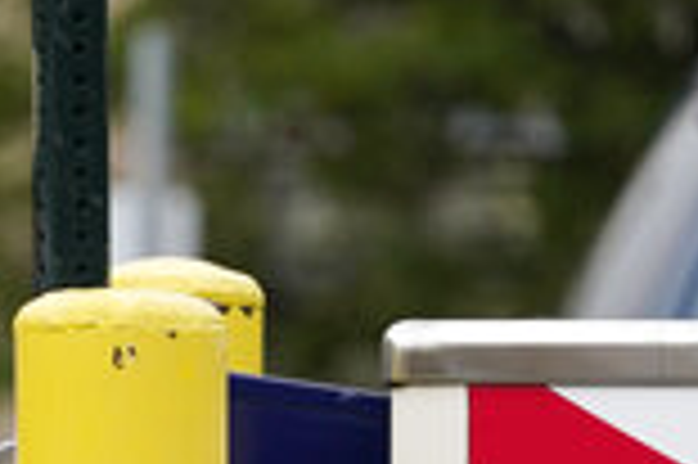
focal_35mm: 1004
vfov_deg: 1.4
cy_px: 678
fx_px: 19446
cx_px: 32
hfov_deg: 2.1
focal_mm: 303
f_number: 5.6
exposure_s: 1/1000
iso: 1000
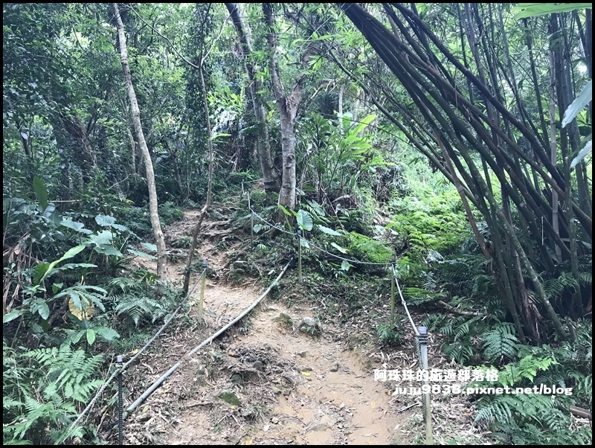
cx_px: 298
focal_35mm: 28
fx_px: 482
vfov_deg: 49.8
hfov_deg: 63.4
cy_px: 224
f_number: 1.8
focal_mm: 3.99
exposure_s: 1/30
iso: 25
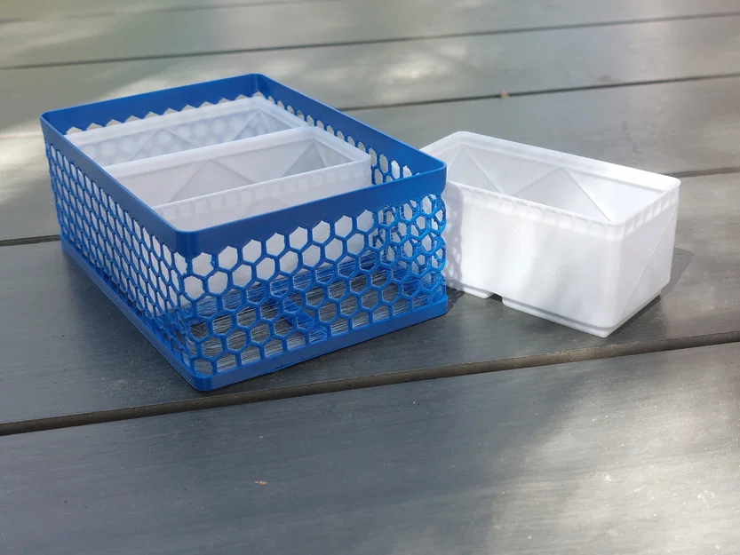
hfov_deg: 69.4
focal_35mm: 25
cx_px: 370
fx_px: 535
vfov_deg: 54.9
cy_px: 278
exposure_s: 1/100
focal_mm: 5.23
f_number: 1.8
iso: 25
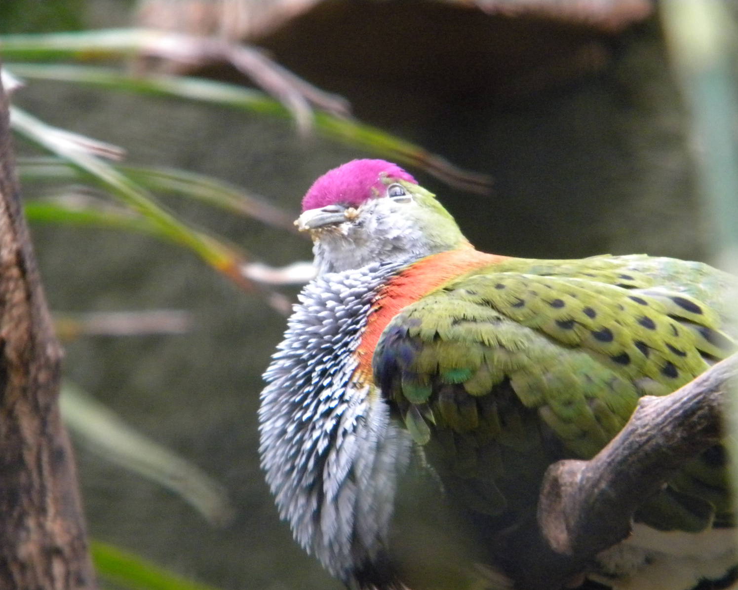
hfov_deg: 5.5
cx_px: 371
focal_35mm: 350
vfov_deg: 4.4
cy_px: 295
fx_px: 7645
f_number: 5.4
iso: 800
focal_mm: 60.7
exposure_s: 1/44.8
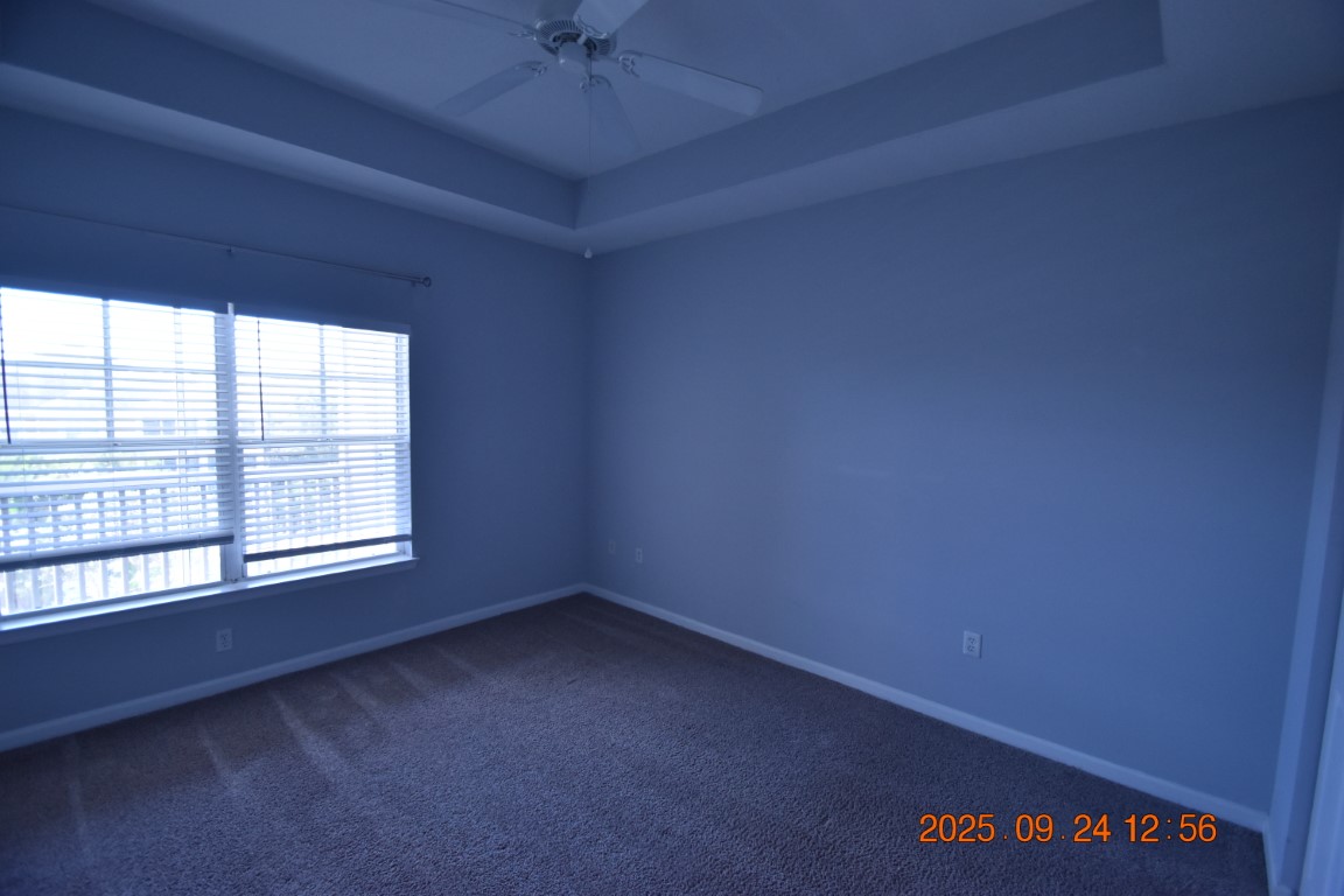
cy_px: 448
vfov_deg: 77.3
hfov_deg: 100.4
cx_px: 672
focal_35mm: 15
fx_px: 560
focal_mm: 10
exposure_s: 1/180
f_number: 3.5
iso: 800
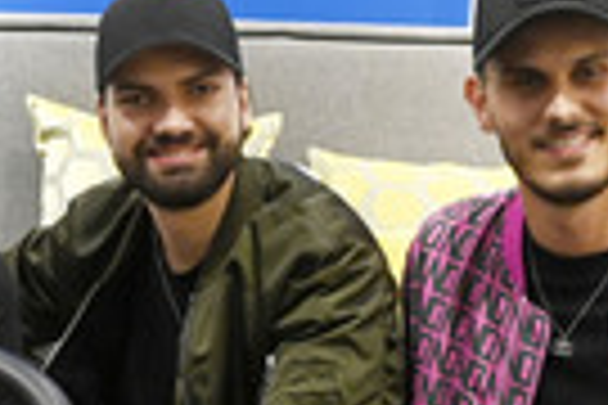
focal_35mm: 80
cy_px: 472
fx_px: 1351
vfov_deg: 16.4
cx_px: 146
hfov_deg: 25.0
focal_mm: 24
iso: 8000
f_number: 6.3
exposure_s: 1/100
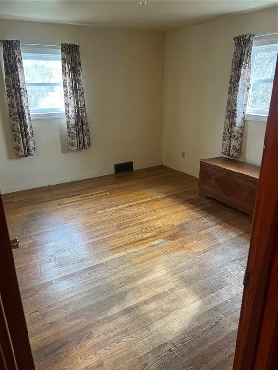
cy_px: 185
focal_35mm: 26
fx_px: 278
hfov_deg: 53.1
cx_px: 139
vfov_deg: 67.3
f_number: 1.5
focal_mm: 5.7
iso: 160
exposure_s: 1/60
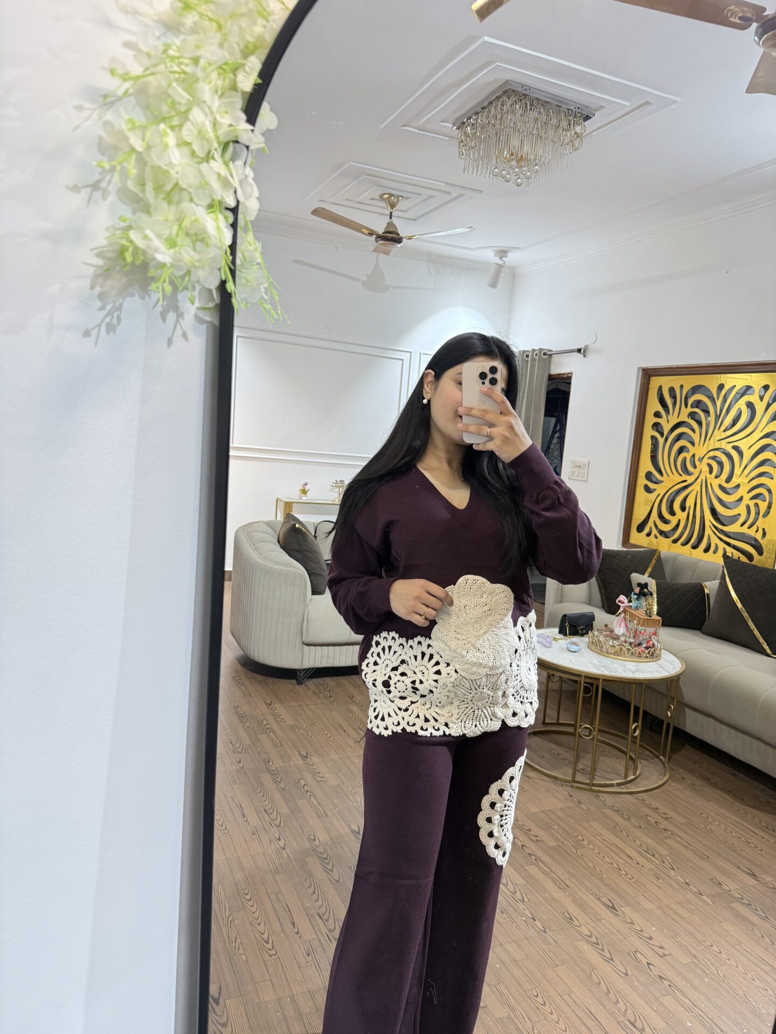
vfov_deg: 71.6
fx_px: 717
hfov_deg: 56.8
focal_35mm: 24
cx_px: 388
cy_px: 517
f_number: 1.78
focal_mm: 6.76
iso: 250
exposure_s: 1/100
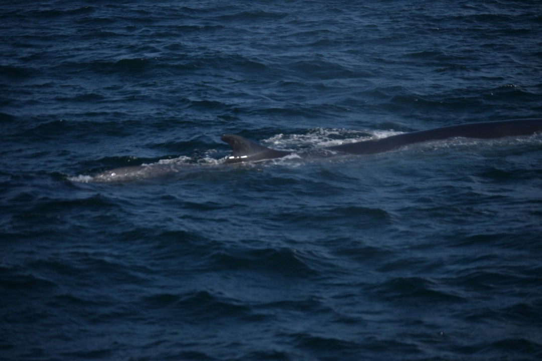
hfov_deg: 11.0
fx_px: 2823
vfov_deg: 7.3
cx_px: 271
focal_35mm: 188
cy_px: 180
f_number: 4.8
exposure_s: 1/4000
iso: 200
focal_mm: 125
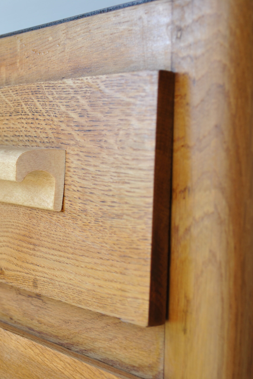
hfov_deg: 17.2
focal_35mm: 79
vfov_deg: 25.8
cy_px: 190
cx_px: 53
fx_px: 830
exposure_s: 1/40
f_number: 5
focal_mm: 35
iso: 100
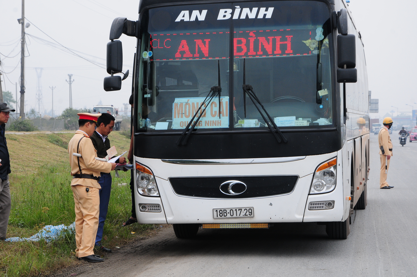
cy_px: 138
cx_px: 208
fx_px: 1215
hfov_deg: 19.5
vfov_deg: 13.0
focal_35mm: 105
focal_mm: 70
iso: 400
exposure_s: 1/200
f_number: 11
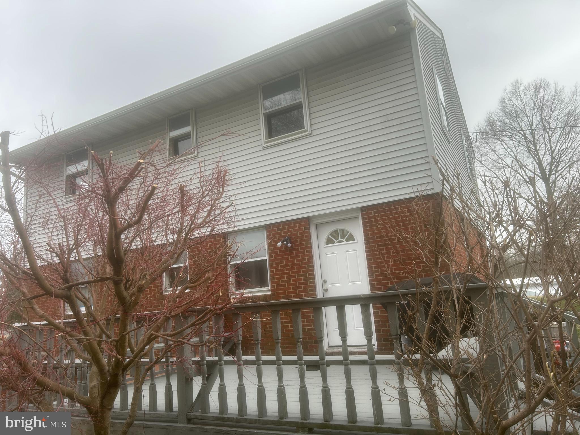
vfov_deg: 53.1
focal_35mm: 26
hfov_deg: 67.3
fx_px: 436
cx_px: 290
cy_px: 218
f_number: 1.5
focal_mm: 5.7
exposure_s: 1/121
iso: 40
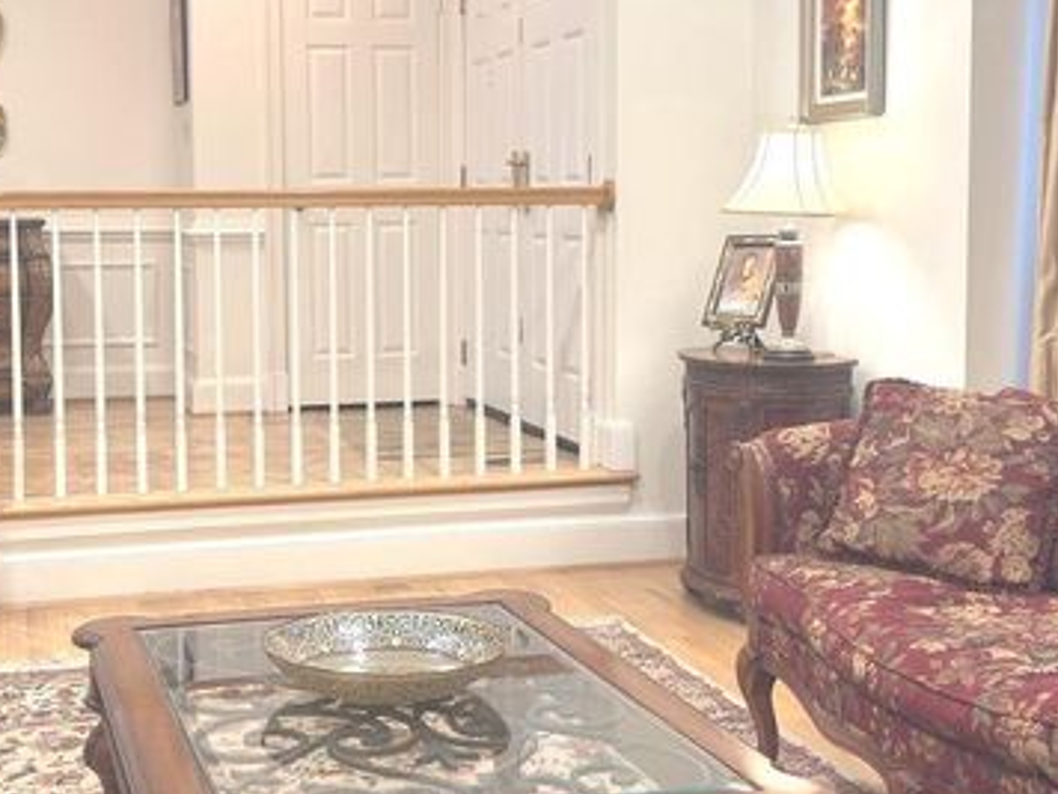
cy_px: 299
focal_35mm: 40
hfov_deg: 46.5
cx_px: 410
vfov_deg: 35.8
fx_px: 1223
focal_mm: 6.76
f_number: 1.78
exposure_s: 1/60
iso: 200
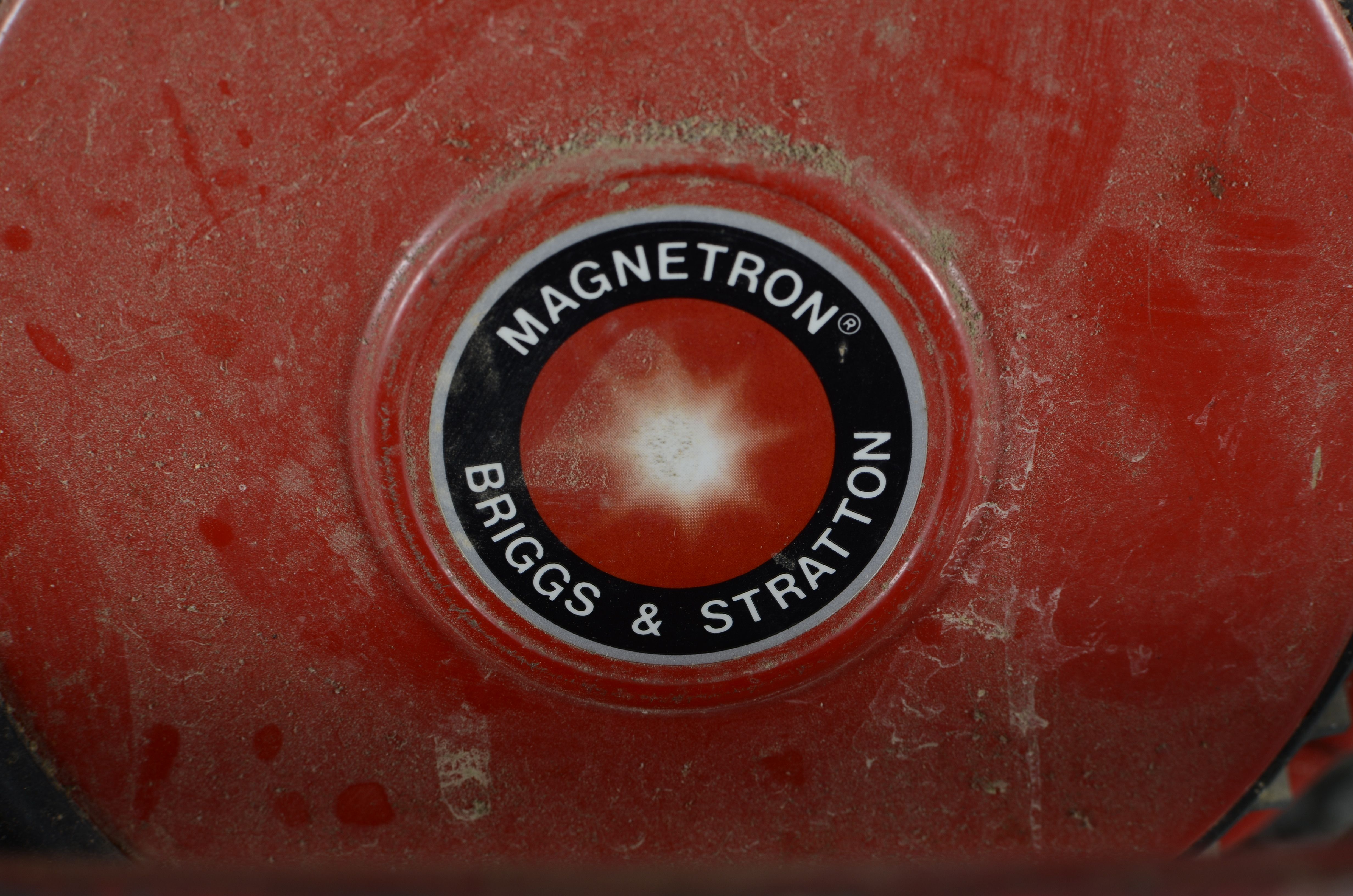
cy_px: 448
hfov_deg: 37.9
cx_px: 676
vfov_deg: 25.6
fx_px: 1969
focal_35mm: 52
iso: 100
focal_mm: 35
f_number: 6.3
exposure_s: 1/125
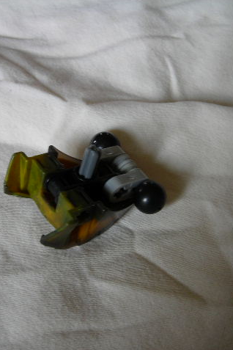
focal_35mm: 53
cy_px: 175
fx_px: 515
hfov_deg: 25.5
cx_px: 90
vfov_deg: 37.5
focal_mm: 6.3
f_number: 3.2
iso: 50
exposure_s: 1/19.6
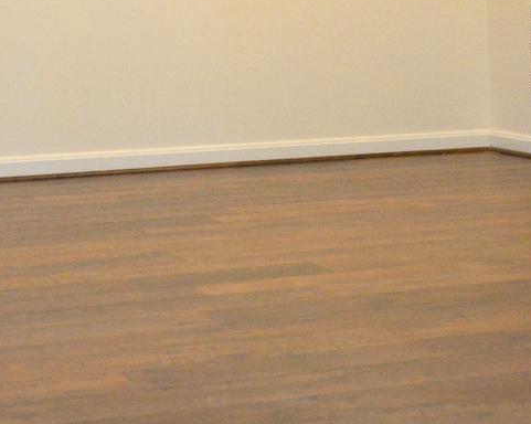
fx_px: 1759
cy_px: -93
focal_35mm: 112
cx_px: 123
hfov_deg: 17.1
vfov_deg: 13.4
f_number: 3.5
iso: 5000
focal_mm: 28
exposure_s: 1/250
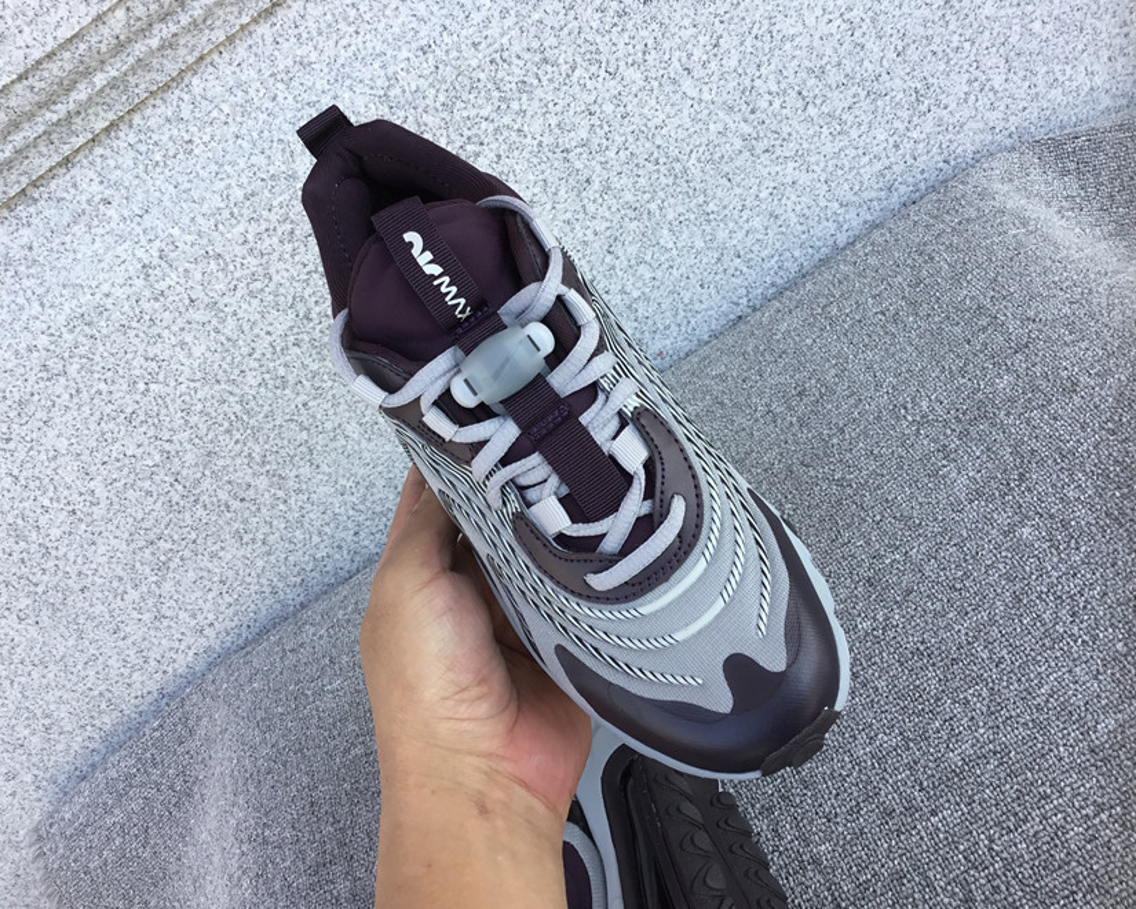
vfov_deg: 44.5
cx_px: 574
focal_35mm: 33
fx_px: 1109
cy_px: 454
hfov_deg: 54.2
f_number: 2.4
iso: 25
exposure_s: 1/150
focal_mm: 3.3
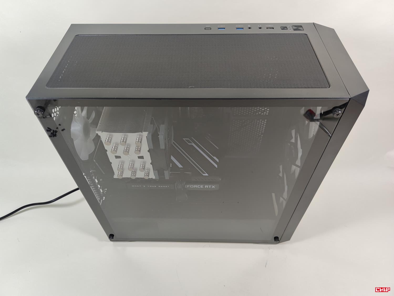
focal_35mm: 25
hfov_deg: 69.4
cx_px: 197
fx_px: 285
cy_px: 148
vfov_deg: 54.9
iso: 60
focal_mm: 6.78
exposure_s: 1/100
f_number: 1.85
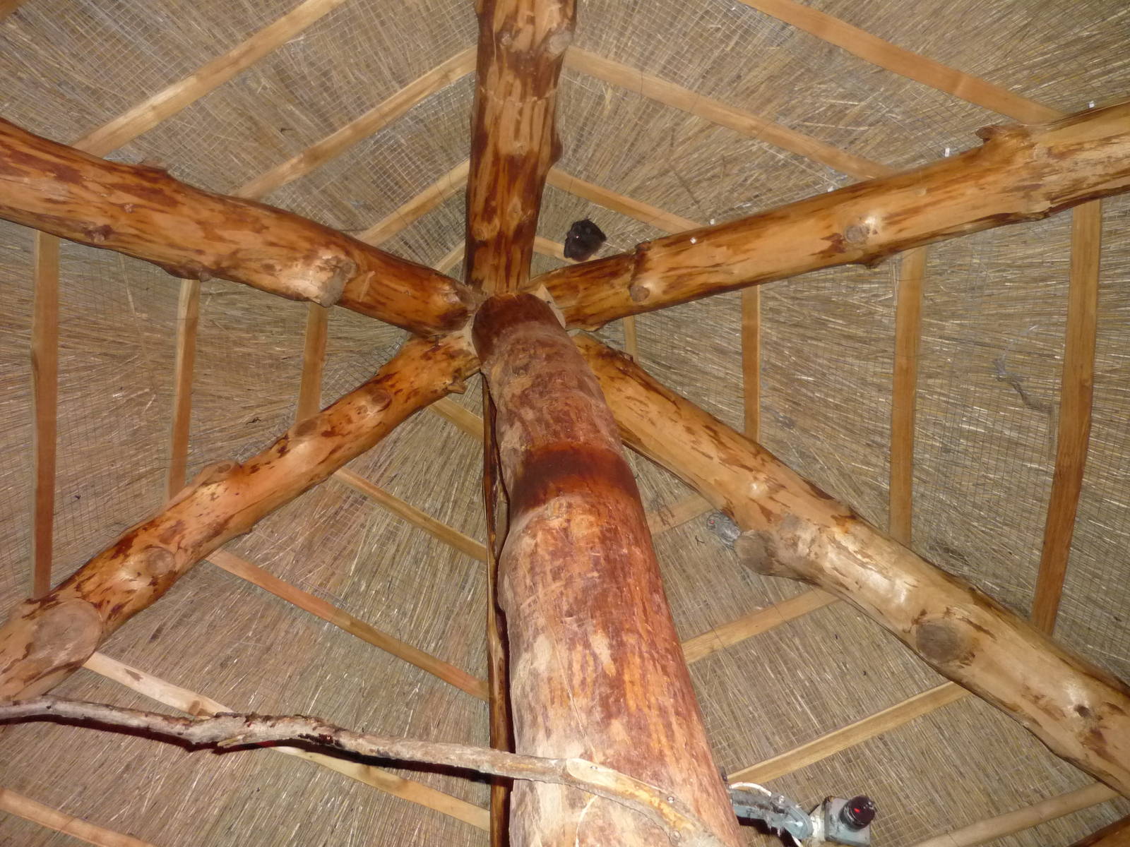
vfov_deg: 42.9
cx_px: 565
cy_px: 424
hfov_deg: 55.4
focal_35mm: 33
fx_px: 1077
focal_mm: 5.5
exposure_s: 1/30
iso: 400
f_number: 2.8
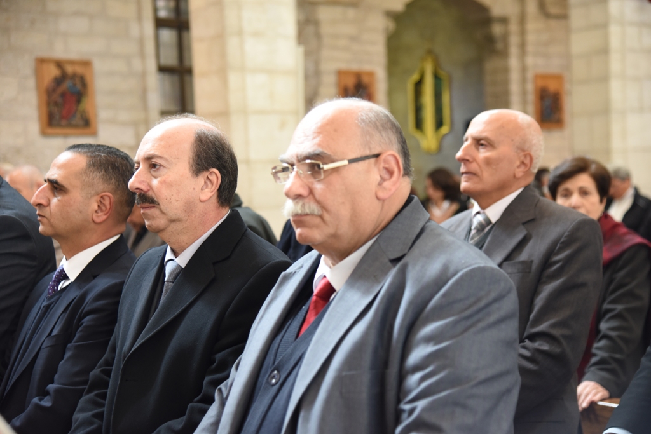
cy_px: 217
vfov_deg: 20.6
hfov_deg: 30.5
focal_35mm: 66
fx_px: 1194
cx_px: 326
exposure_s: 1/60
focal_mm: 66
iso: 1250
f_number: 4
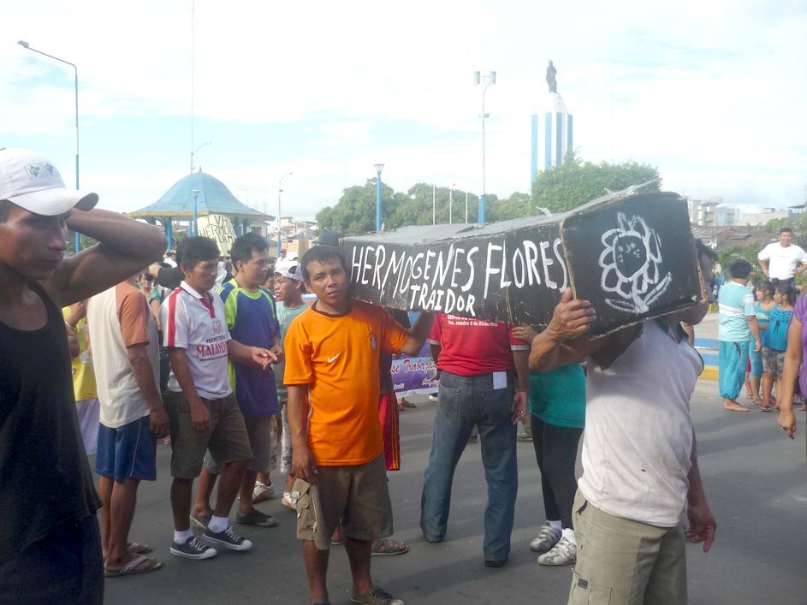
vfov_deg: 40.7
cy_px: 288
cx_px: 380
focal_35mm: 35
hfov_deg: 52.6
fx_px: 816
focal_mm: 5.5
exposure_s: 1/800
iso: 100
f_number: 2.8
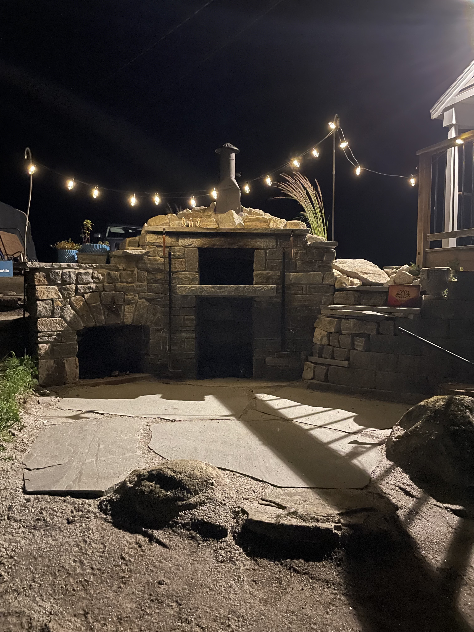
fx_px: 475
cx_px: 237
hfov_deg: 53.1
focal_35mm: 26
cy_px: 316
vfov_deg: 67.3
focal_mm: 4.2
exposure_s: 1/15
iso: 1600
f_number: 1.6
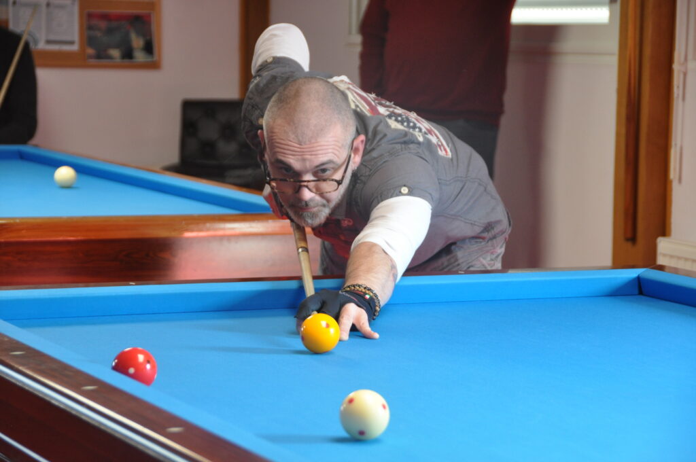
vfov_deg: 11.4
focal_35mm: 120
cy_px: 231
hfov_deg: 17.1
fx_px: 2317
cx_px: 348
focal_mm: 80
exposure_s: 1/40
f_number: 5
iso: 800
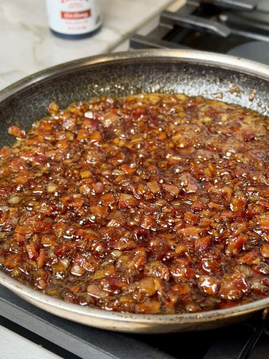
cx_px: 134
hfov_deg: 30.3
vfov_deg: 39.7
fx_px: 497
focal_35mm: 48
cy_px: 180
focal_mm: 6.76
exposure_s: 1/60
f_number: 1.78
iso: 100
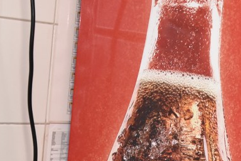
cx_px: 123
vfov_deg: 9.9
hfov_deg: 15.6
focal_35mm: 131
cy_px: 289
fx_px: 877
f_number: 7.1
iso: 3200
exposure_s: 1/100
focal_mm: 32
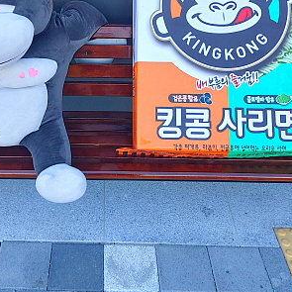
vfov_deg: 34.7
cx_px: 96
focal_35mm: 48
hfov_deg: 35.0
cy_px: 77
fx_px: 458
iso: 50
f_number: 2
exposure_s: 1/204
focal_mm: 4.58
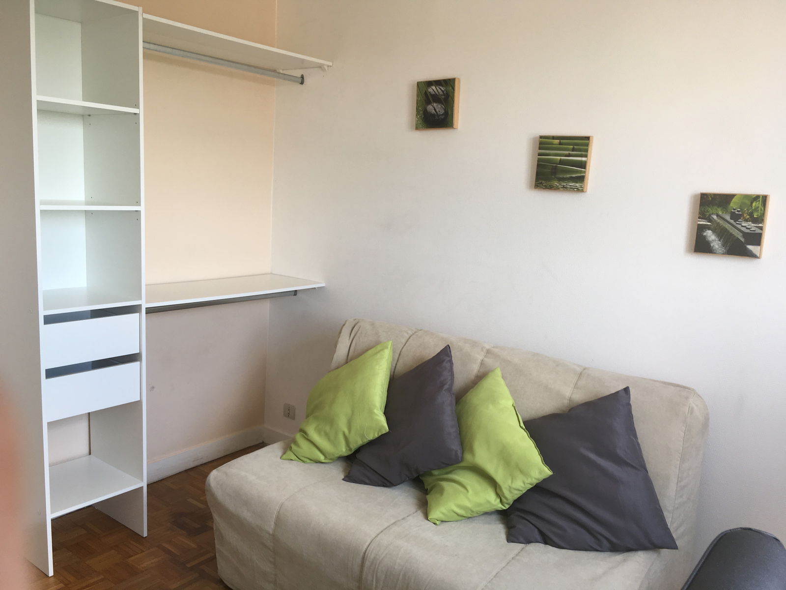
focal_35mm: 29
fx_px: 658
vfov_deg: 48.2
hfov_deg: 61.7
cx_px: 393
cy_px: 295
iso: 25
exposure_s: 1/50
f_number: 2.2
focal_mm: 4.15
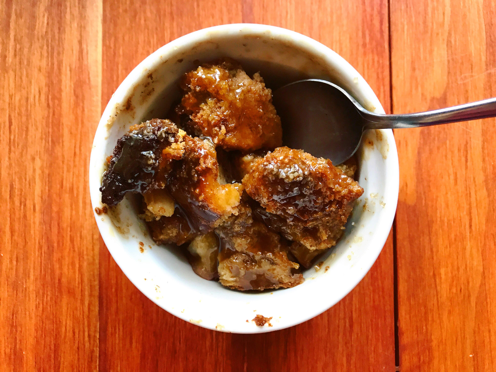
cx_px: 248
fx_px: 401
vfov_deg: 49.7
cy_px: 186
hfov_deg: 63.4
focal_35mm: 28
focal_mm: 3.99
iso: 50
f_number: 1.8
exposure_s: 1/15
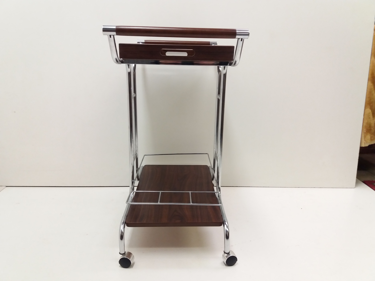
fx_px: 303
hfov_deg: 63.4
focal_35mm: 28
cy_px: 140
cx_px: 188
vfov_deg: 49.7
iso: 125
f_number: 1.9
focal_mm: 3.7
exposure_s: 1/33
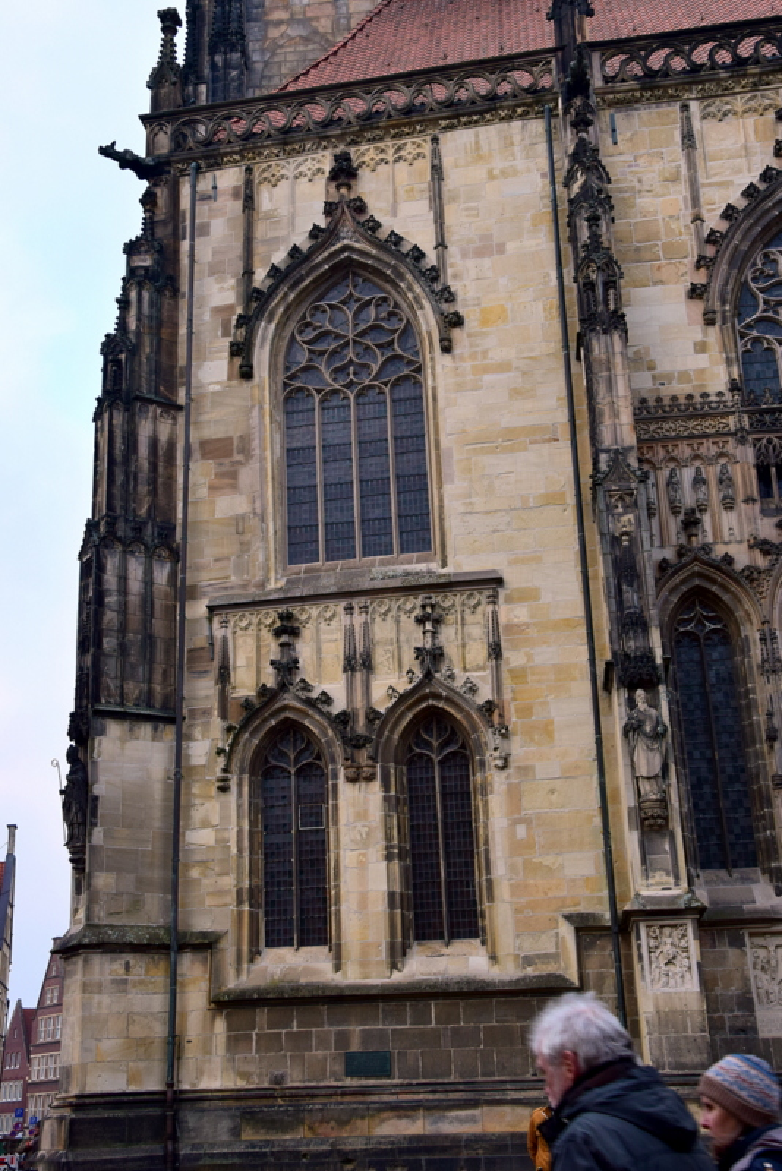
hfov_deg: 34.2
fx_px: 1270
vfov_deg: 49.5
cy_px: 586
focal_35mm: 39
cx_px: 391
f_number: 9
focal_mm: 26
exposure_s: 1/125
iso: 400
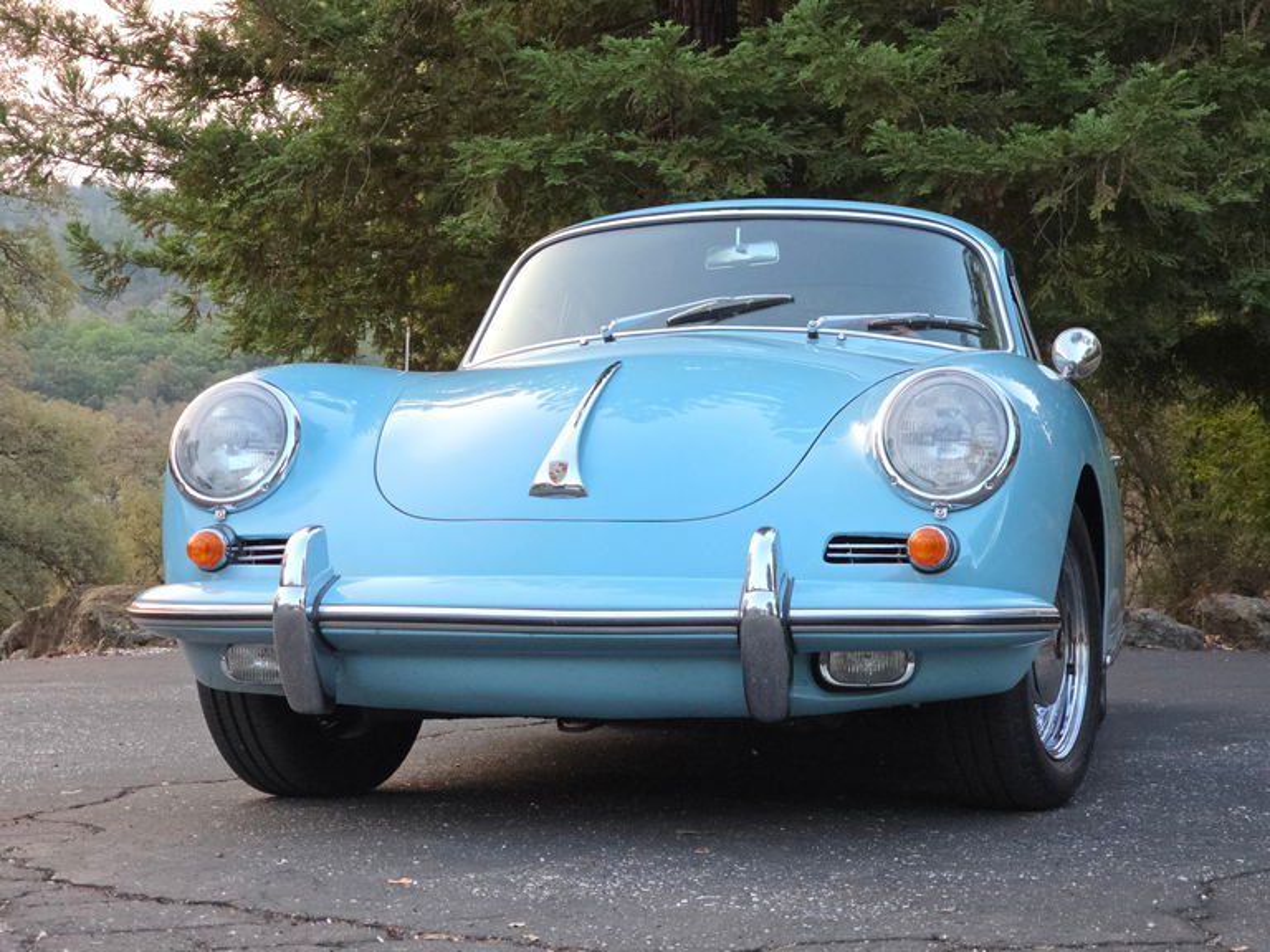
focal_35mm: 69
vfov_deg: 21.3
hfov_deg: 28.2
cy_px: 476
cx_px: 635
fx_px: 2531
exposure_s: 1/120
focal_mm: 7.9
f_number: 2.4
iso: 160
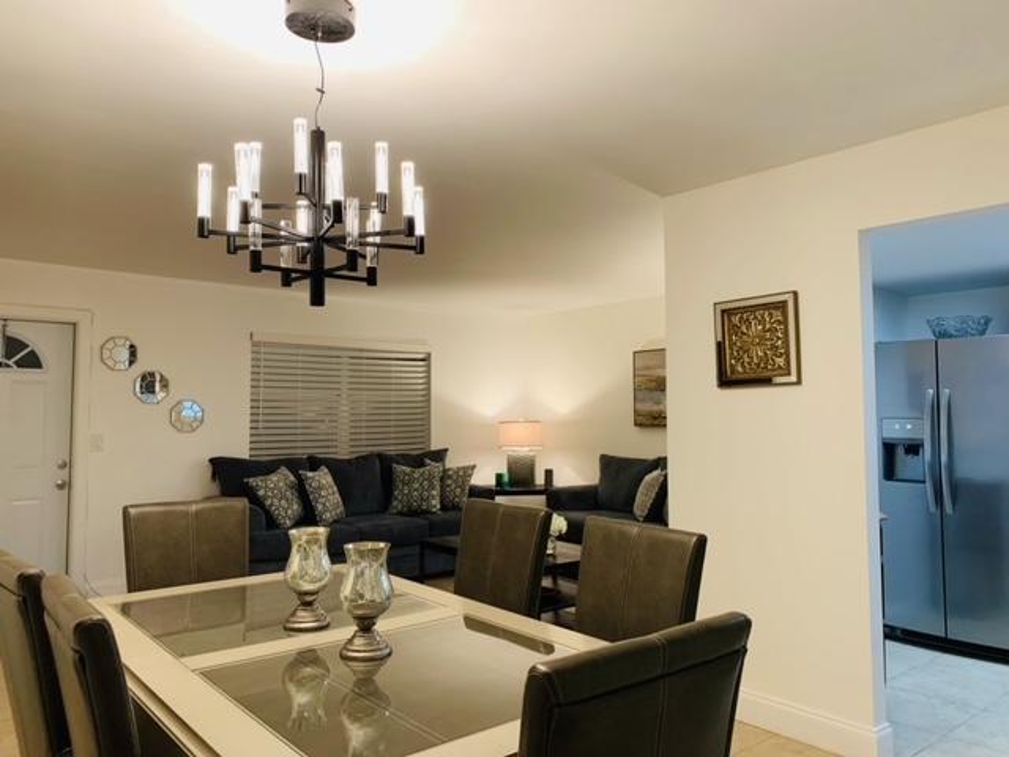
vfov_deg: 53.1
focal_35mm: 26
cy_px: 378
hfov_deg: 67.3
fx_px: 758
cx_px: 504
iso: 200
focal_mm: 4.25
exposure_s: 1/60
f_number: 1.8
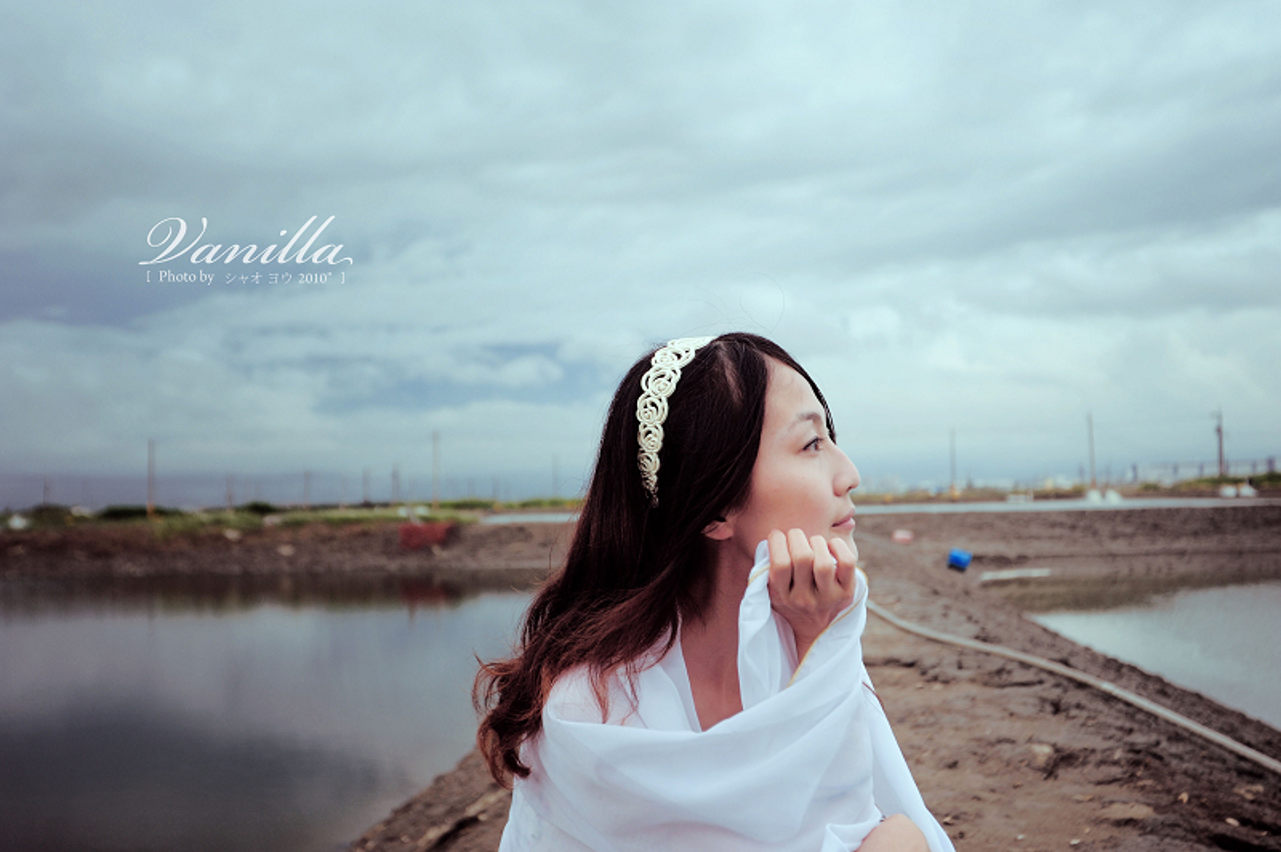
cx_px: 640
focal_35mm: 35
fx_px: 1244
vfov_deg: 37.8
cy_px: 426
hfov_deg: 54.5
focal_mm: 35
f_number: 4
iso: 200
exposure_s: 1/250
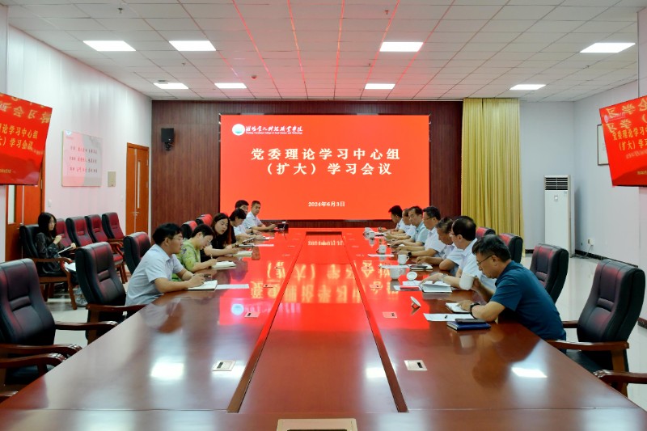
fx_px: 485
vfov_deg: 47.9
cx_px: 324
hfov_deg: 67.4
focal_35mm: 27
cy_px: 216
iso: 1100
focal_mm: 18
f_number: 5
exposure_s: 1/80
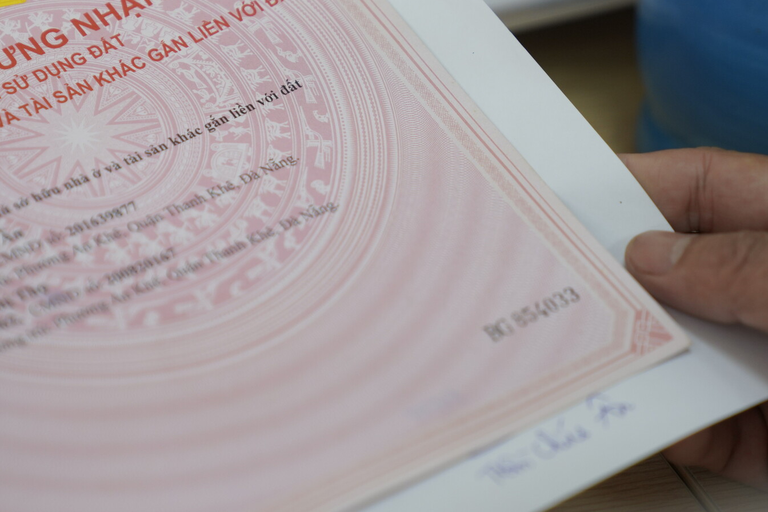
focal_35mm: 125
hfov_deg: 16.4
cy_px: 151
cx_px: 301
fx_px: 2666
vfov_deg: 11.0
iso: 640
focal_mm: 70
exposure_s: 1/400
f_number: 2.8
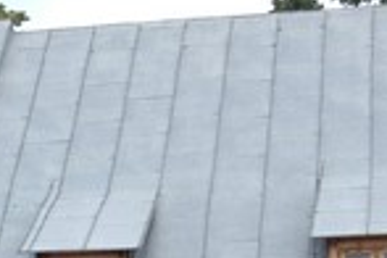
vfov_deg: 6.4
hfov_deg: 10.2
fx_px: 2128
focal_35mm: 198
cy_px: 737
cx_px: -103
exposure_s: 1/836
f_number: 2.4
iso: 50
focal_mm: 4.28
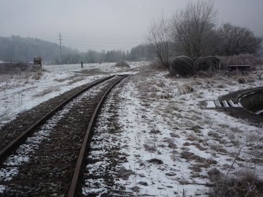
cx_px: 117
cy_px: 87
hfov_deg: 50.1
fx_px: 281
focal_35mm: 37
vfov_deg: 38.6
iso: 100
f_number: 4
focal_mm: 5.2
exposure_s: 1/400
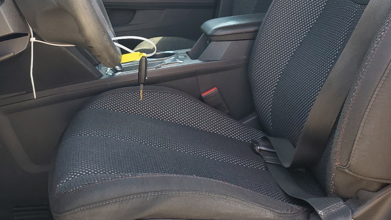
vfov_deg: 26.9
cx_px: 150
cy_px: 72
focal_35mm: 44
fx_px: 456
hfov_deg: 46.1
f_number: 1.5
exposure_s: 1/222
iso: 50
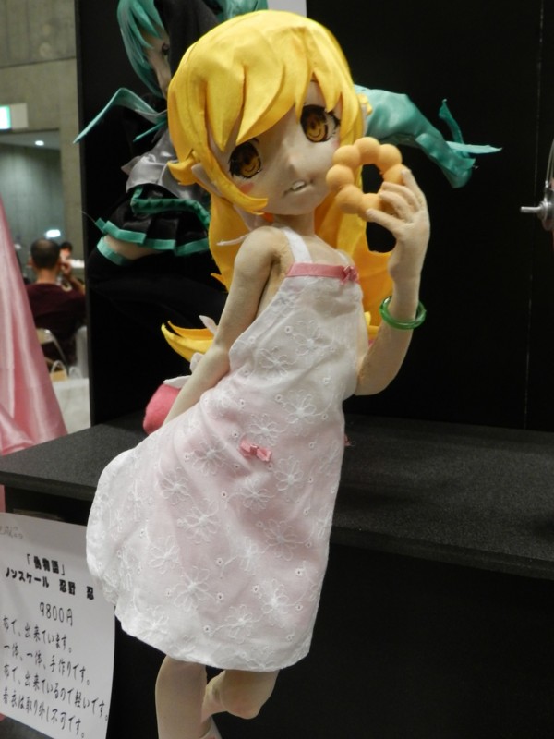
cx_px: 277
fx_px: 811
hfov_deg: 37.7
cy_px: 370
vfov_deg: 49.0
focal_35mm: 38
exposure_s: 1/20
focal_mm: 6.7
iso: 400
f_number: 4
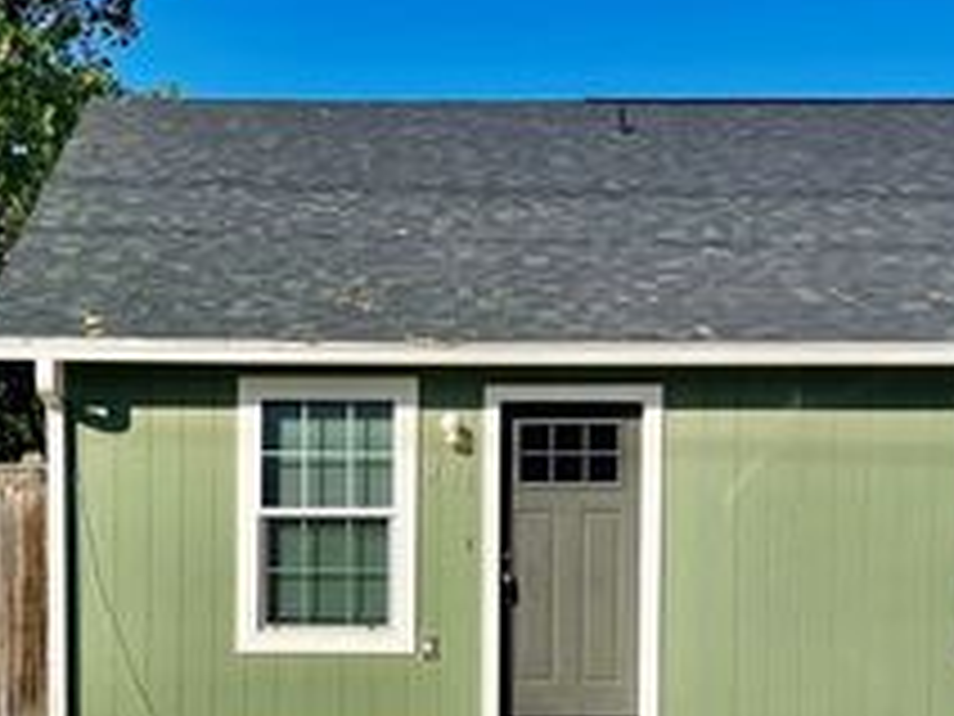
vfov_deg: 24.7
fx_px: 1626
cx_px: 270
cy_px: 484
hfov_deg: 32.2
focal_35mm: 59
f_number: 1.6
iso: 32
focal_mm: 5.1
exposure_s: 1/3559
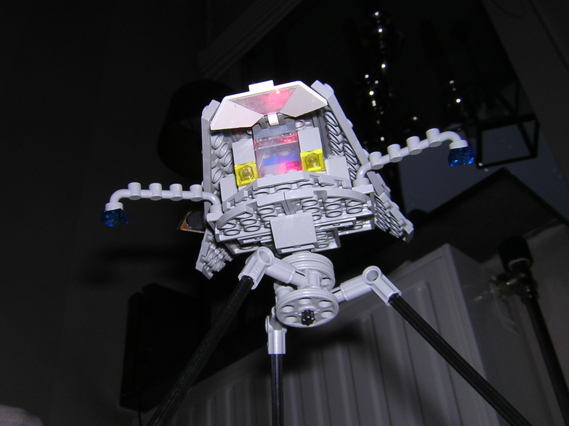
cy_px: 213
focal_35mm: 36
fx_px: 592
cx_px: 284
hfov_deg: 51.4
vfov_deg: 39.7
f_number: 5.2
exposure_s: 1/60.1
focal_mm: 4.7
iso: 100
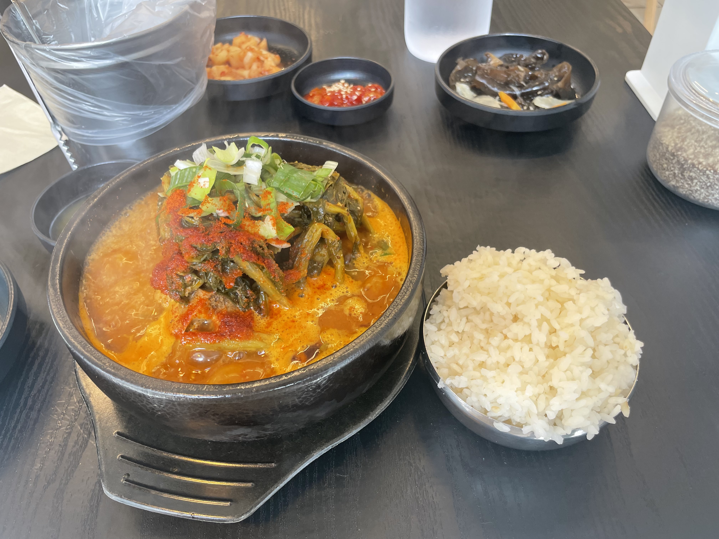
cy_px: 270
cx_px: 360
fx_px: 540
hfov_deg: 67.3
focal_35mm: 26
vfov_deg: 53.1
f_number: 1.6
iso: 125
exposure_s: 1/120
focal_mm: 4.2
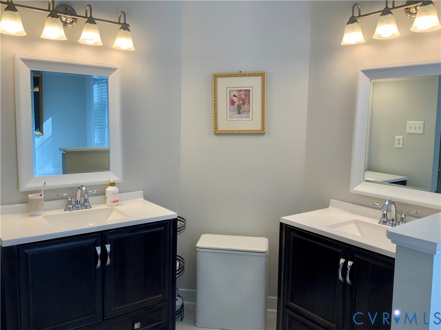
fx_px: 369
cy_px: 165
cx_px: 220
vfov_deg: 48.2
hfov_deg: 61.7
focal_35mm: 29
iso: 32
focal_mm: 3
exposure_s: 1/122
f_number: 1.8
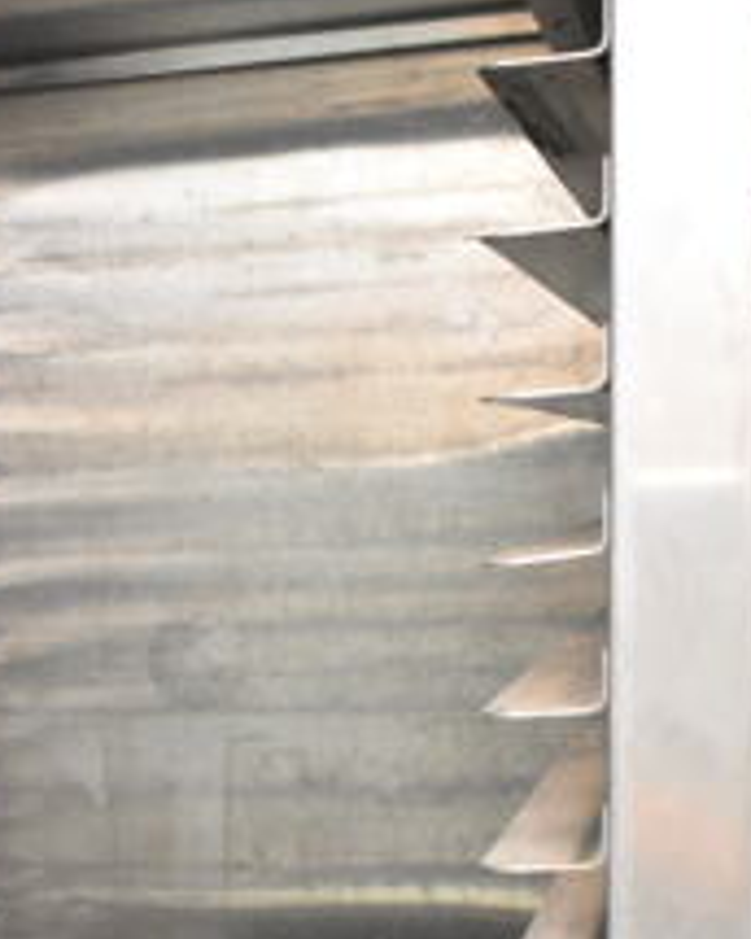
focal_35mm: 80
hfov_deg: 18.5
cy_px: 834
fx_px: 2223
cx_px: -57
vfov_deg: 23.3
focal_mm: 20
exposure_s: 1/30
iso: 2500
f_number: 3.8
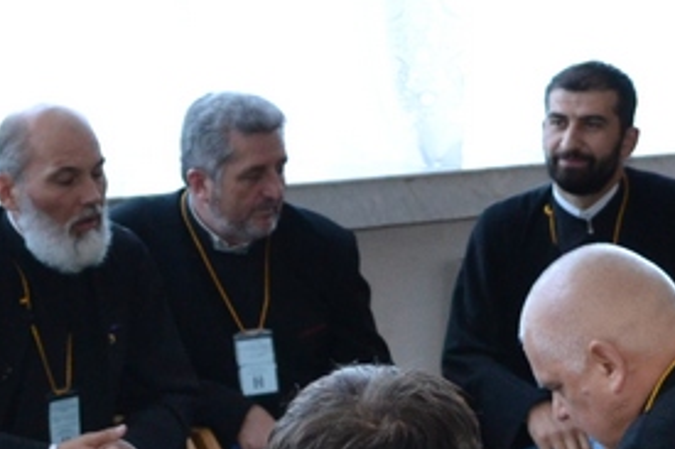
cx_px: 334
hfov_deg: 17.4
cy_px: 341
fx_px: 2211
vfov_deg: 11.6
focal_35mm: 118
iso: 900
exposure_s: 1/60
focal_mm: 18
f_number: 3.5
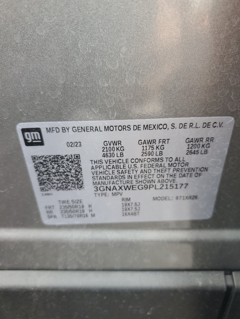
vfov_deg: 67.3
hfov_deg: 53.1
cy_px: 160
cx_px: 120
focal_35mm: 26
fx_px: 240
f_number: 1.5
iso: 53
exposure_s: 1/60.2
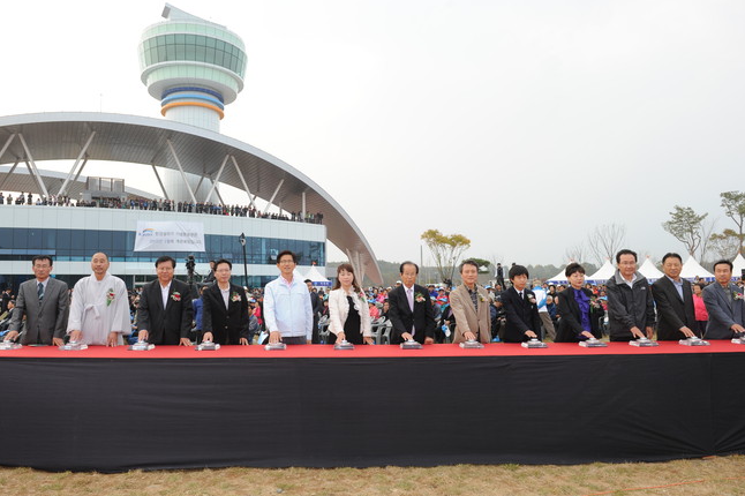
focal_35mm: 26
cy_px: 247
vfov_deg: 49.5
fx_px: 538
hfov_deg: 69.3
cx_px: 348
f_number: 5.6
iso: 400
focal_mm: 24
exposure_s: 1/250
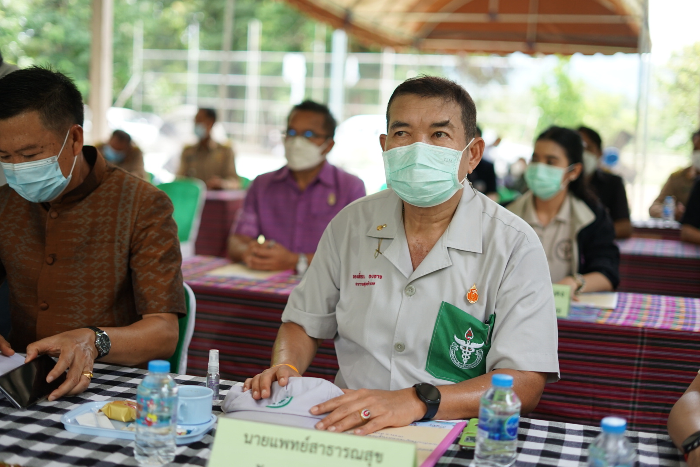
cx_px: 352
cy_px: 232
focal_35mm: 51
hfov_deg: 38.9
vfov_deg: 26.5
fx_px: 991
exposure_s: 1/800
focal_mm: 50
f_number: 2
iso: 400
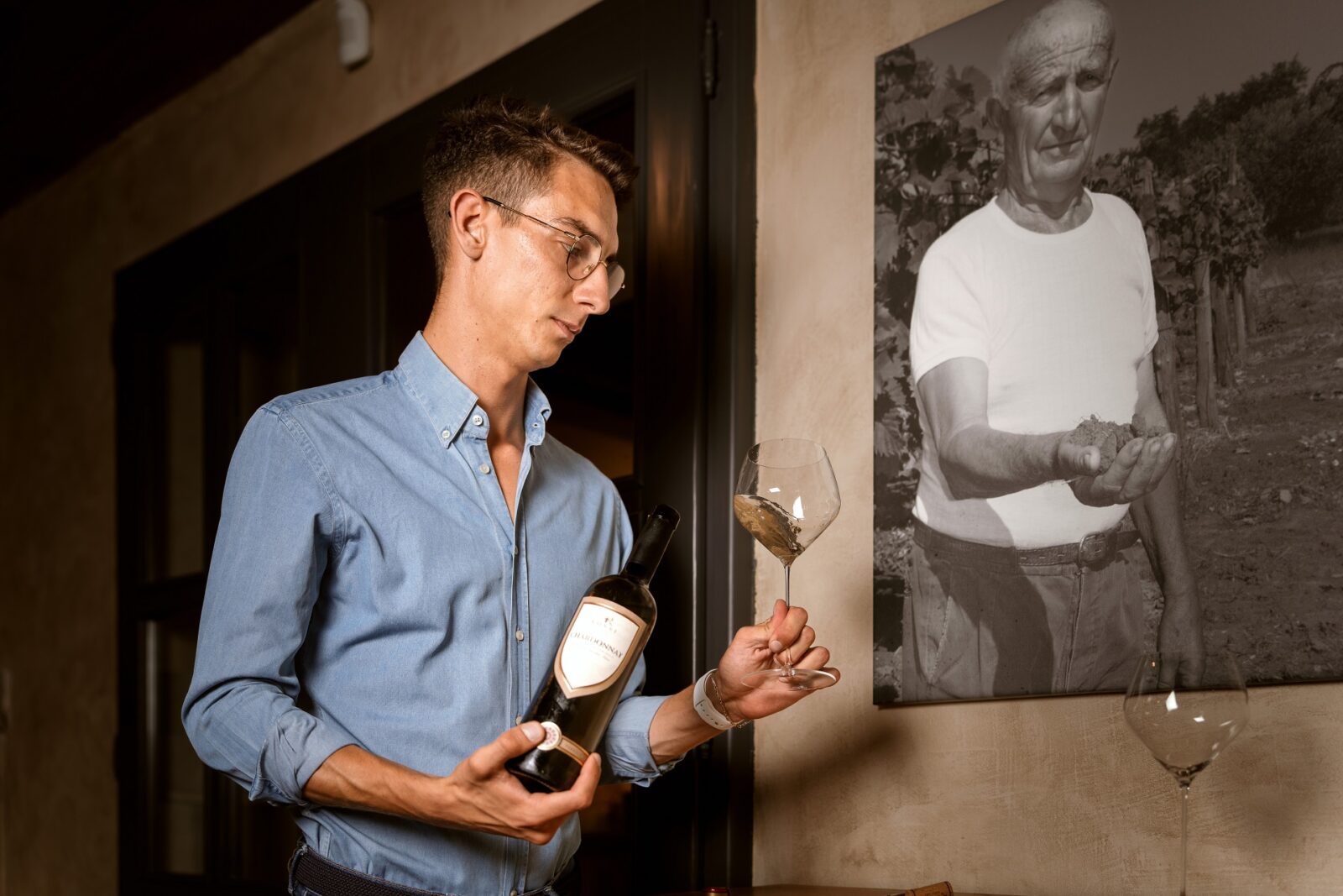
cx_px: 672
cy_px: 448
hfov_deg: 54.4
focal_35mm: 35
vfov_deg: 37.9
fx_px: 1306
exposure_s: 1/200
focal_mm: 35
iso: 80
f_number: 2.5
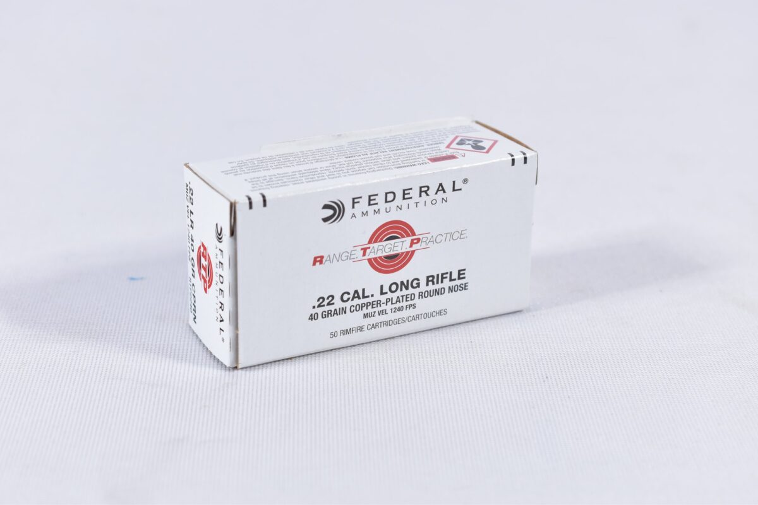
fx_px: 1737
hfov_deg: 24.6
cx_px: 379
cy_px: 252
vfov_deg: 16.6
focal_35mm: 82
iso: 640
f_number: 5.6
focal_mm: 55
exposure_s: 1/40
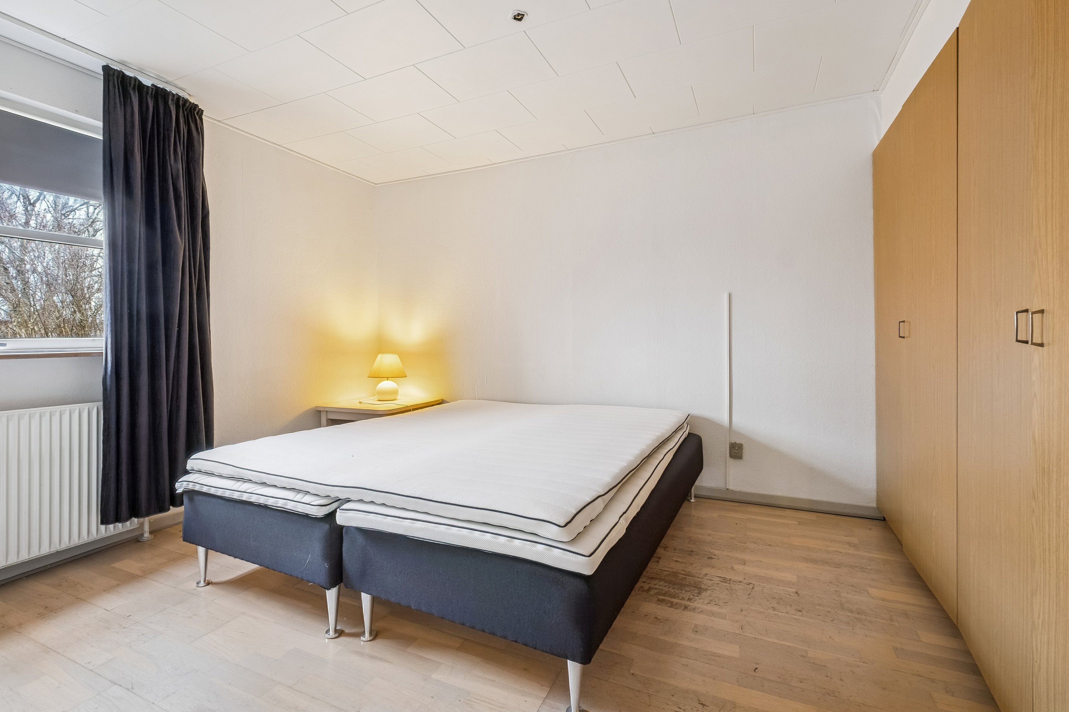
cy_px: 356
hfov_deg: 100.4
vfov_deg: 77.3
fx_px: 445
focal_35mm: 15
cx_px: 534
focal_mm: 10
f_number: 8
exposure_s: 1/2
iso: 200
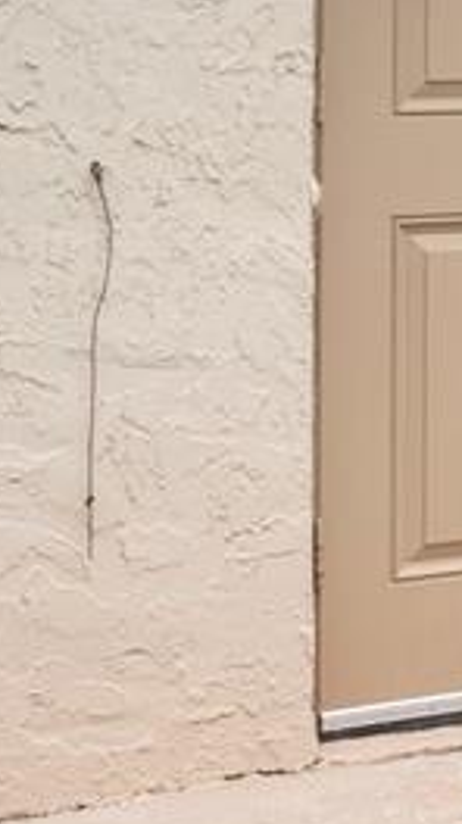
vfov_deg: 17.5
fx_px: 2664
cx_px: 1249
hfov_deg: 8.7
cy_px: 184
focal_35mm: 122
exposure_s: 1/160
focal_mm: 30
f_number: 8
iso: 320
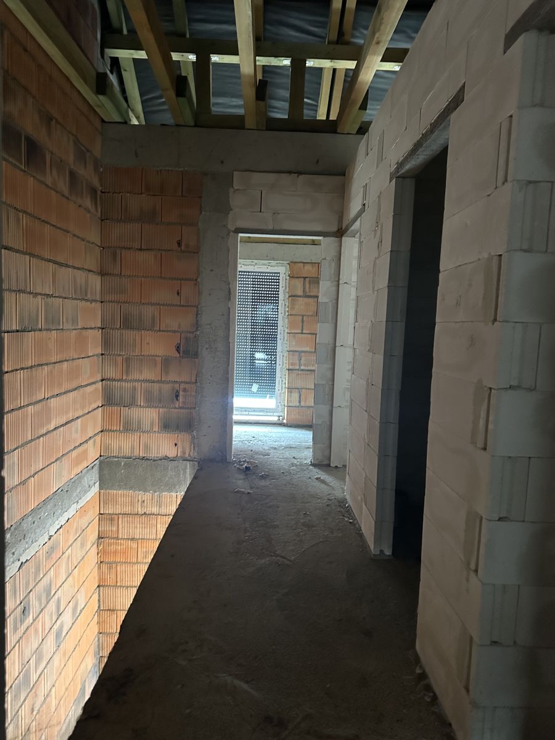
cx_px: 278
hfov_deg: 56.8
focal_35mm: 24
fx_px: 513
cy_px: 370
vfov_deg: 71.6
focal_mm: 6.86
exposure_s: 1/39
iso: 1000
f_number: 1.78
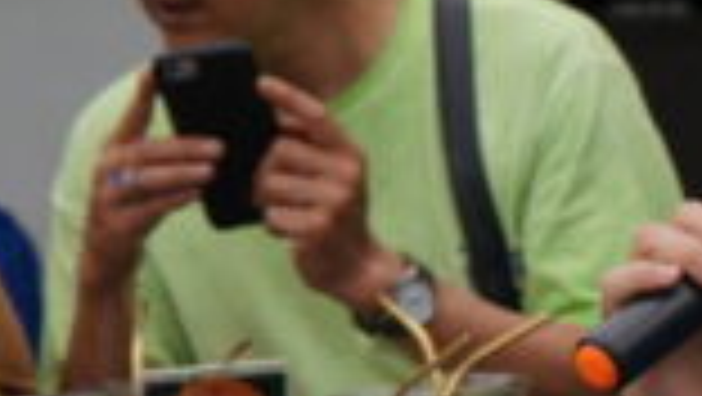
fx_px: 5569
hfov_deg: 7.1
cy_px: 252
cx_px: 1044
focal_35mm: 299
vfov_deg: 4.1
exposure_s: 1/400
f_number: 5
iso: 160
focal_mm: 58
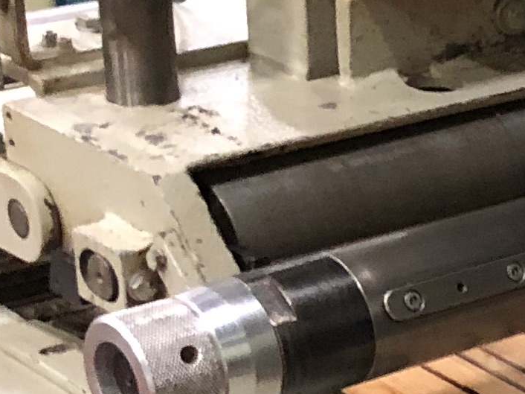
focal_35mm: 160
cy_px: 397
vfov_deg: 9.2
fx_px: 2426
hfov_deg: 11.1
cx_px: 1079
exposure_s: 1/11
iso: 100
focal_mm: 4
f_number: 1.8
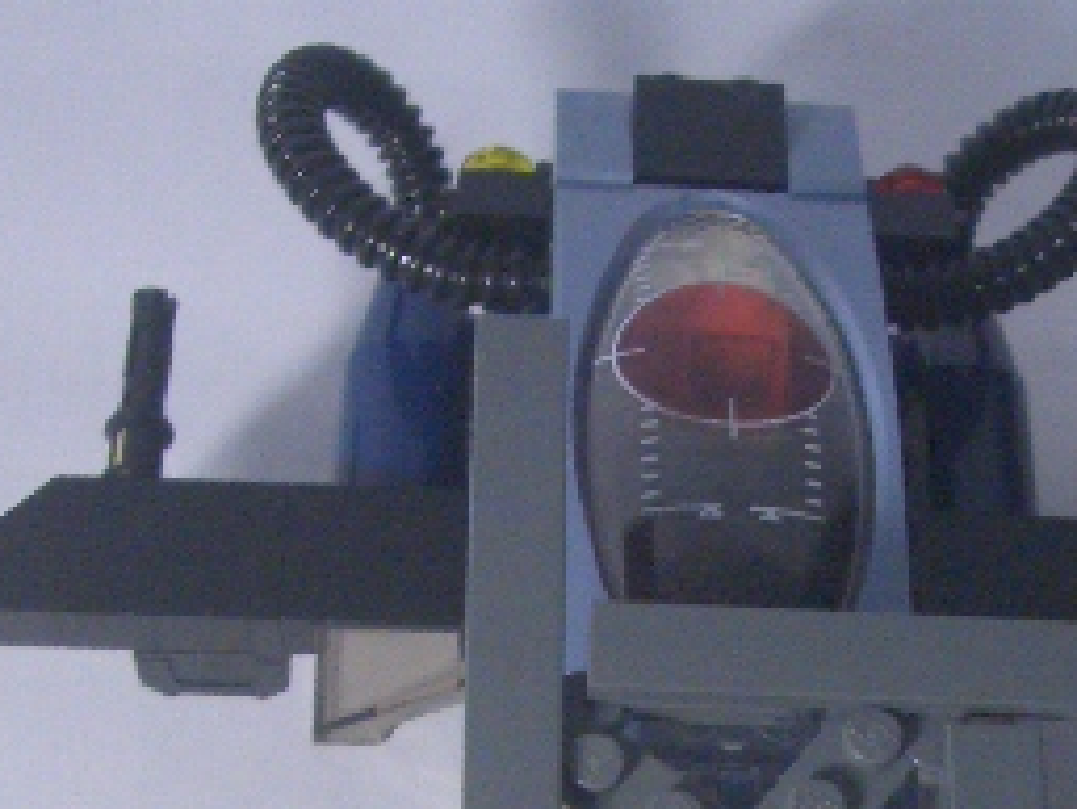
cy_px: 922
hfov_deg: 22.4
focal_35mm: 87
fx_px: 2708
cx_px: 733
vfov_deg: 16.4
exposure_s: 1/60
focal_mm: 5.8
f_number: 2.6
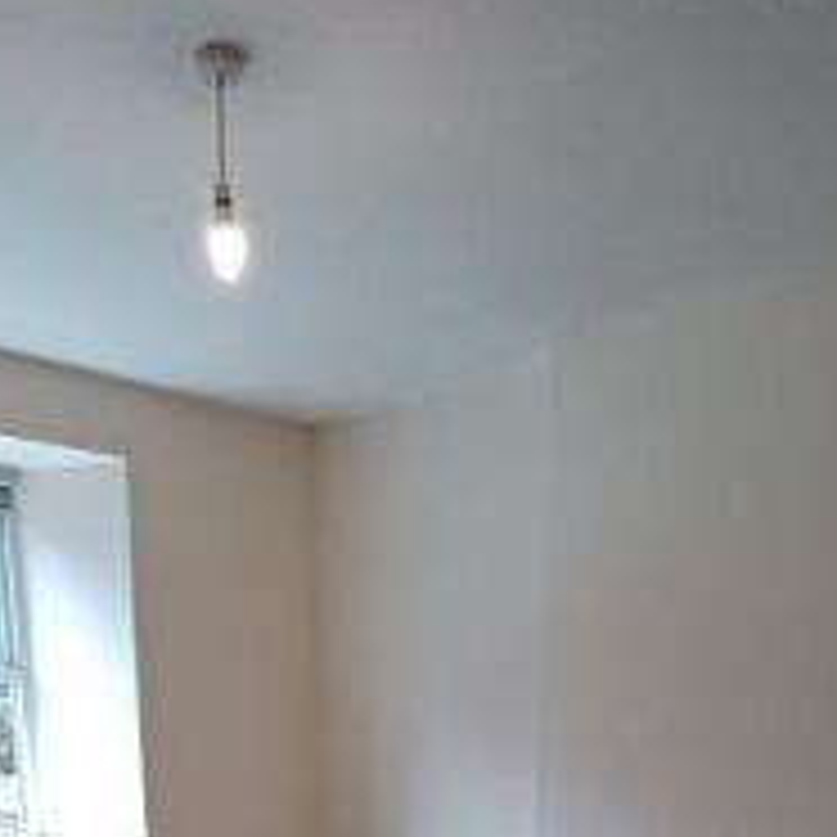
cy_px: 961
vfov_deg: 37.1
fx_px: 985
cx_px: 331
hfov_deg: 45.8
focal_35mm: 36
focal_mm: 1.42
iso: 160
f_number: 2.2
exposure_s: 1/33.3
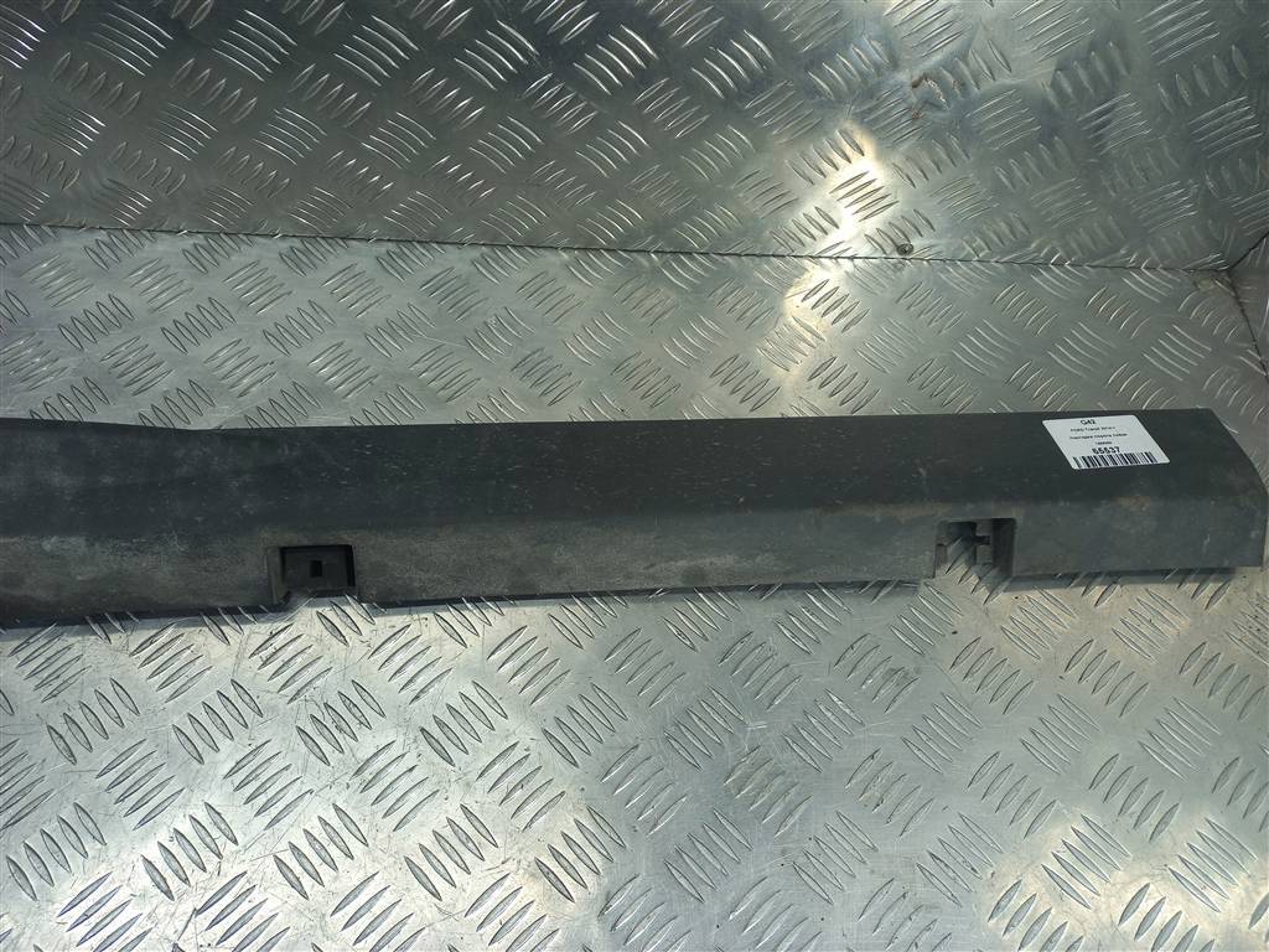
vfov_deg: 54.9
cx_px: 634
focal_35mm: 25
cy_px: 476
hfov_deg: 69.4
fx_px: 916
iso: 50
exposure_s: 1/50
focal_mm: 4.6
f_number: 1.8
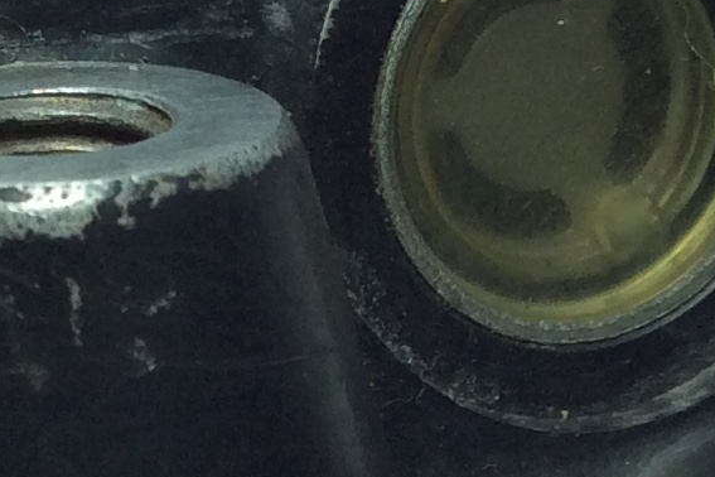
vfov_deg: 9.0
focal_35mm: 152
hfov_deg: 13.5
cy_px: 476
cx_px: 402
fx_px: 3019
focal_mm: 3.3
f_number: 2.4
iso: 32
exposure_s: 1/262
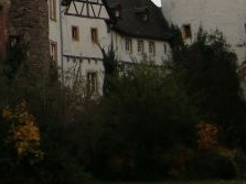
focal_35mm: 104
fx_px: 739
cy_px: -94
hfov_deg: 18.0
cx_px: -49
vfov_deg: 13.4
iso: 64
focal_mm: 5.2
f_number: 3.5
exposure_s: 1/160
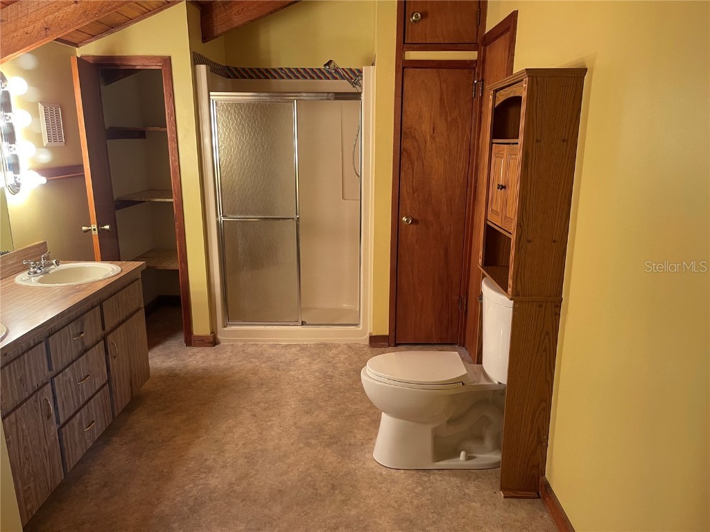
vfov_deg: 54.9
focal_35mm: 25
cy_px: 266
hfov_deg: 69.4
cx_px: 355
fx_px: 513
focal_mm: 5.1
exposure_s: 1/60
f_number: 1.6
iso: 250
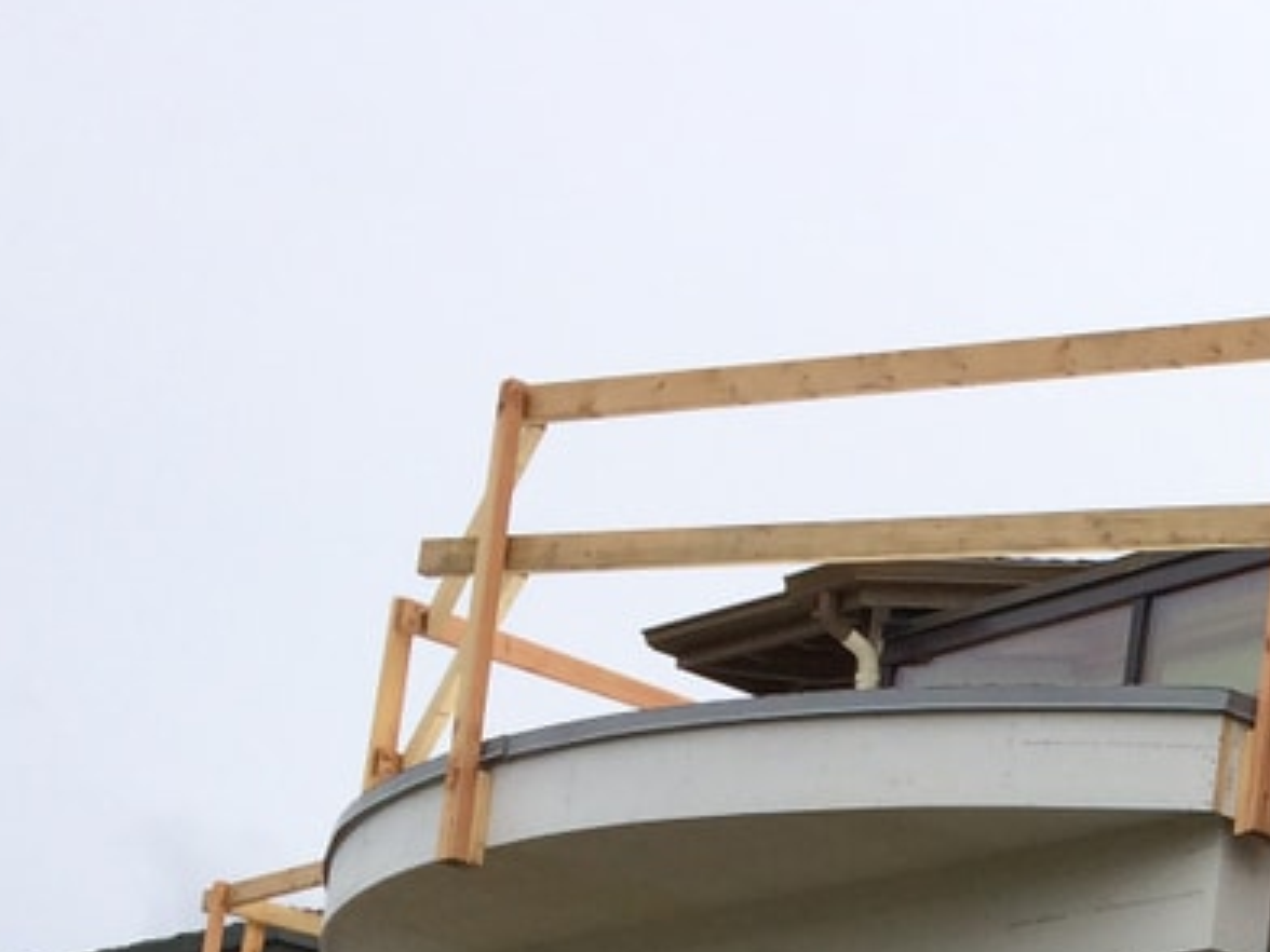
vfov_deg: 13.6
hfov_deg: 17.5
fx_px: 3742
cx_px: 1848
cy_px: 1451
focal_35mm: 102
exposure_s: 1/1642
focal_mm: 4.12
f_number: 2.2
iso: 40
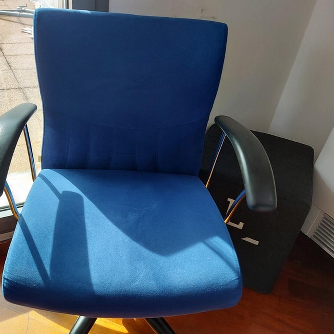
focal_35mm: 29
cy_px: 164
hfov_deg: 55.0
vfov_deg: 55.6
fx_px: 317
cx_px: 127
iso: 80
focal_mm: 5.23
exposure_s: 1/50
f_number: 1.8
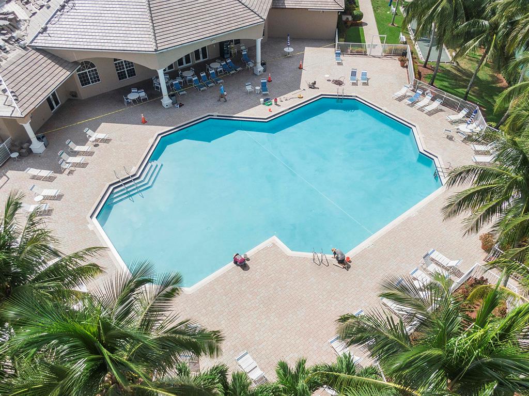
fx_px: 367
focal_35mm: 24
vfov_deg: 56.8
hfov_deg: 71.6
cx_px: 264
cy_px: 198
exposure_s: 1/2000
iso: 100
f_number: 2.8
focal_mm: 4.39
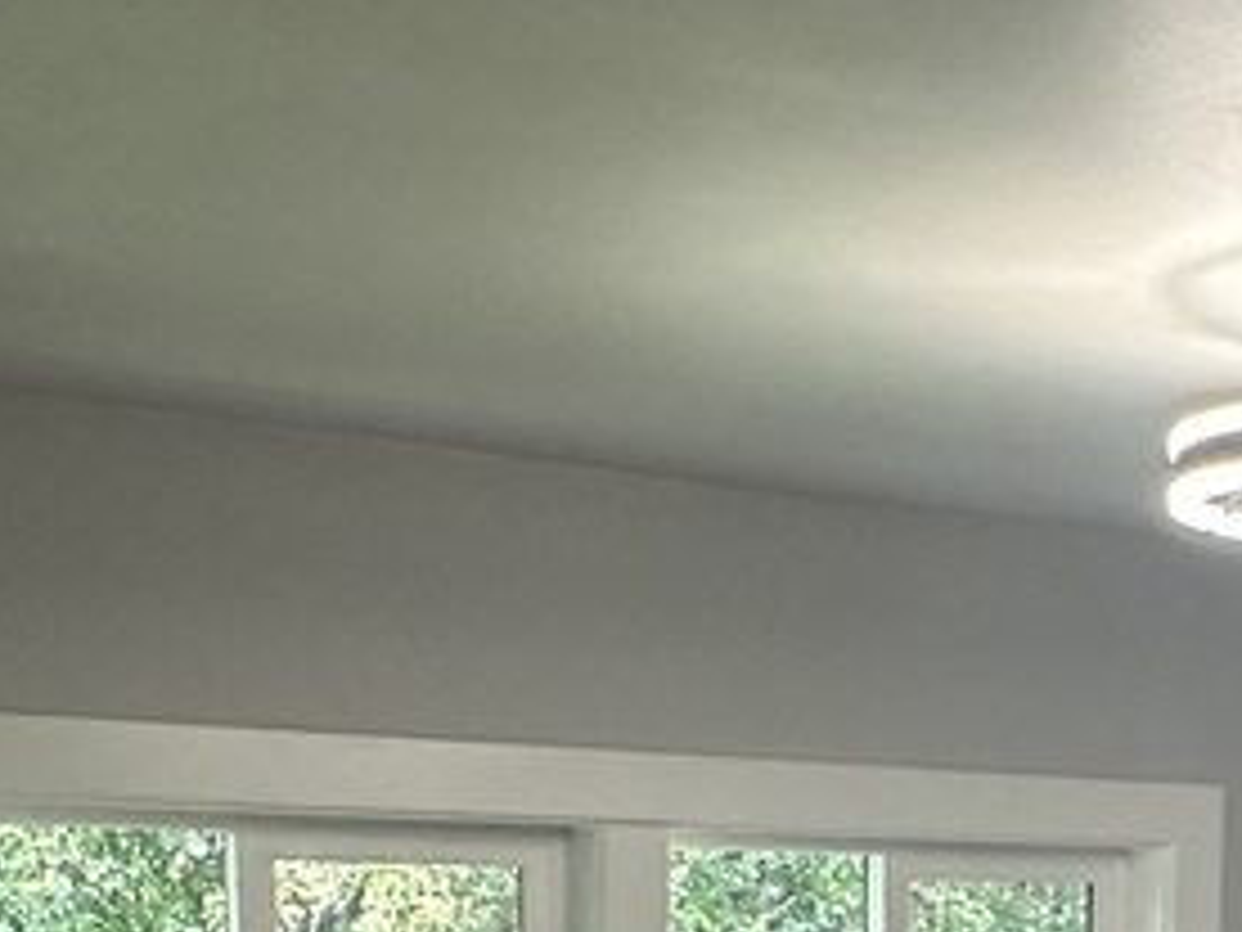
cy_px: 1301
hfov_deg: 24.9
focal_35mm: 73
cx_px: 1350
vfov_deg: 18.4
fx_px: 2619
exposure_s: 1/120
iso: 200
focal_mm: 2.22
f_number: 2.2
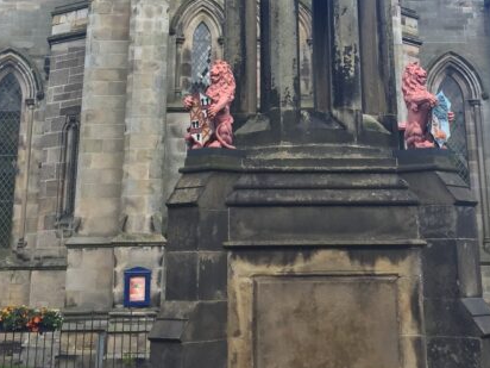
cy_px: -174
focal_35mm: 72
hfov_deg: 27.0
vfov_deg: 18.3
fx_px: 1019
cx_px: 275
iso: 32
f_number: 2.2
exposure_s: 1/694
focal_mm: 4.15
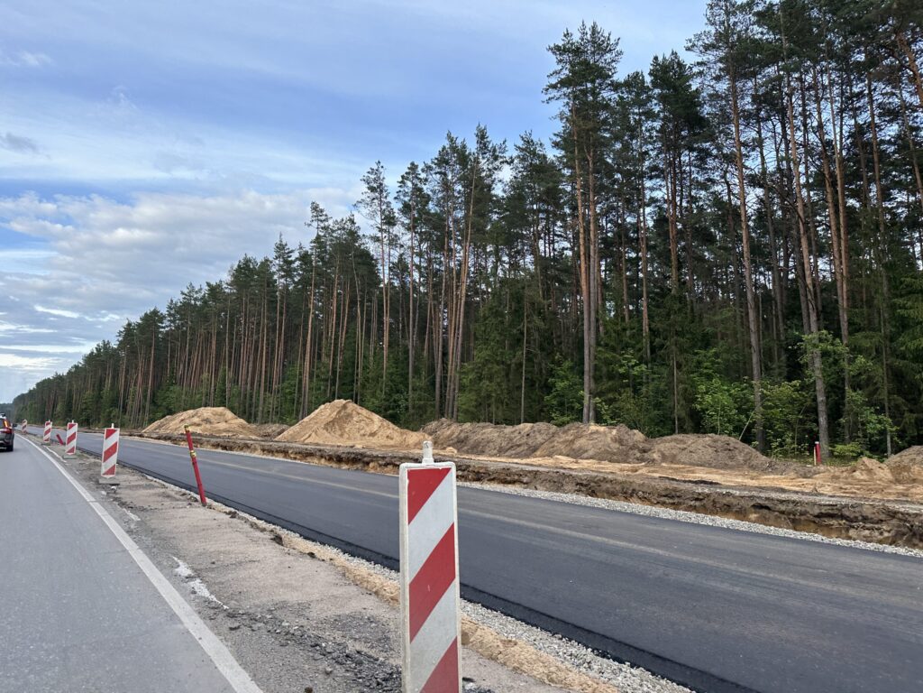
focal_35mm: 24
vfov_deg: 56.8
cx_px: 462
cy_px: 346
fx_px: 640
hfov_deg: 71.6
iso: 80
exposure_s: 1/1019
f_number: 1.78
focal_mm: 6.86
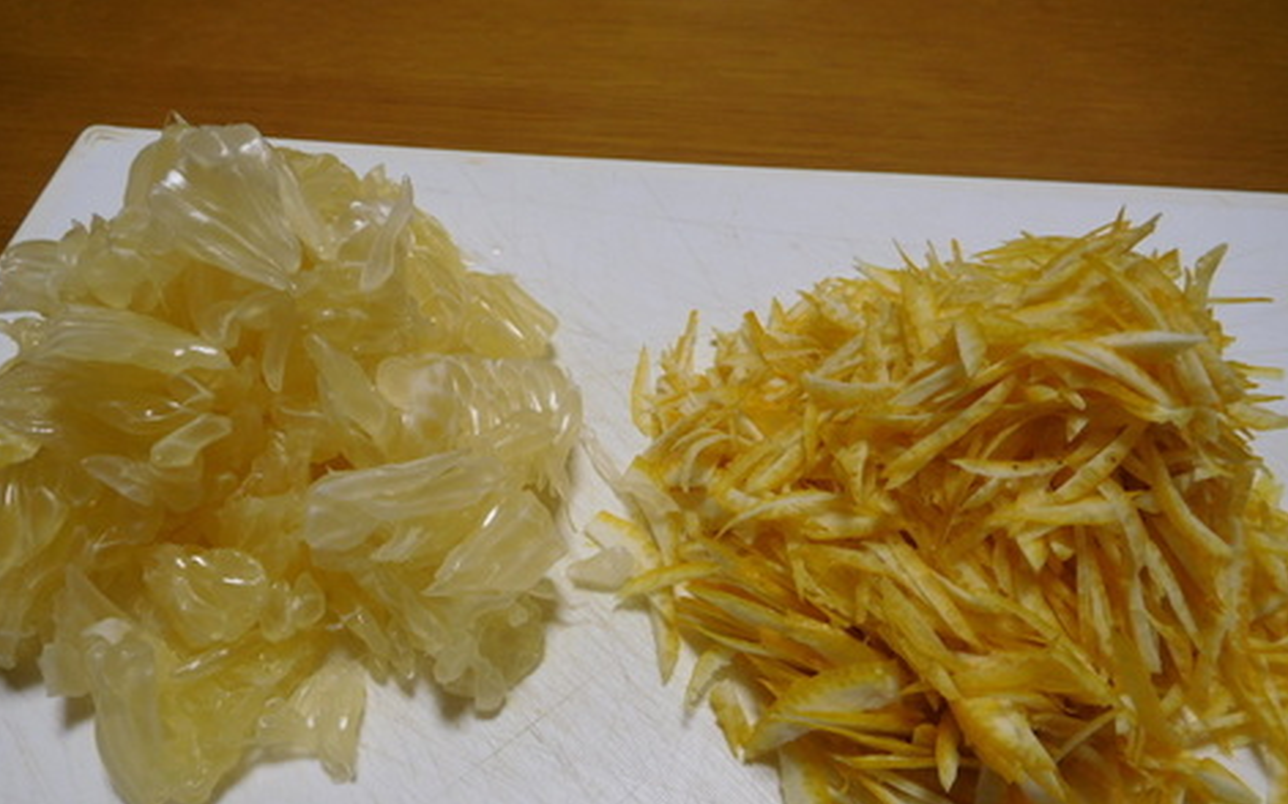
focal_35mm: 27
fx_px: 947
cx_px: 634
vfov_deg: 45.7
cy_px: 490
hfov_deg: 68.4
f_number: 3.4
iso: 160
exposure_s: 1/30
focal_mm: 4.5
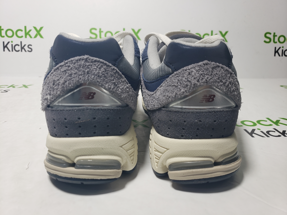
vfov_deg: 53.1
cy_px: 108
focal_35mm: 26
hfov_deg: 67.3
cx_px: 144
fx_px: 216
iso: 50
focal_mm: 4.3
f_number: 1.5
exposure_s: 1/335
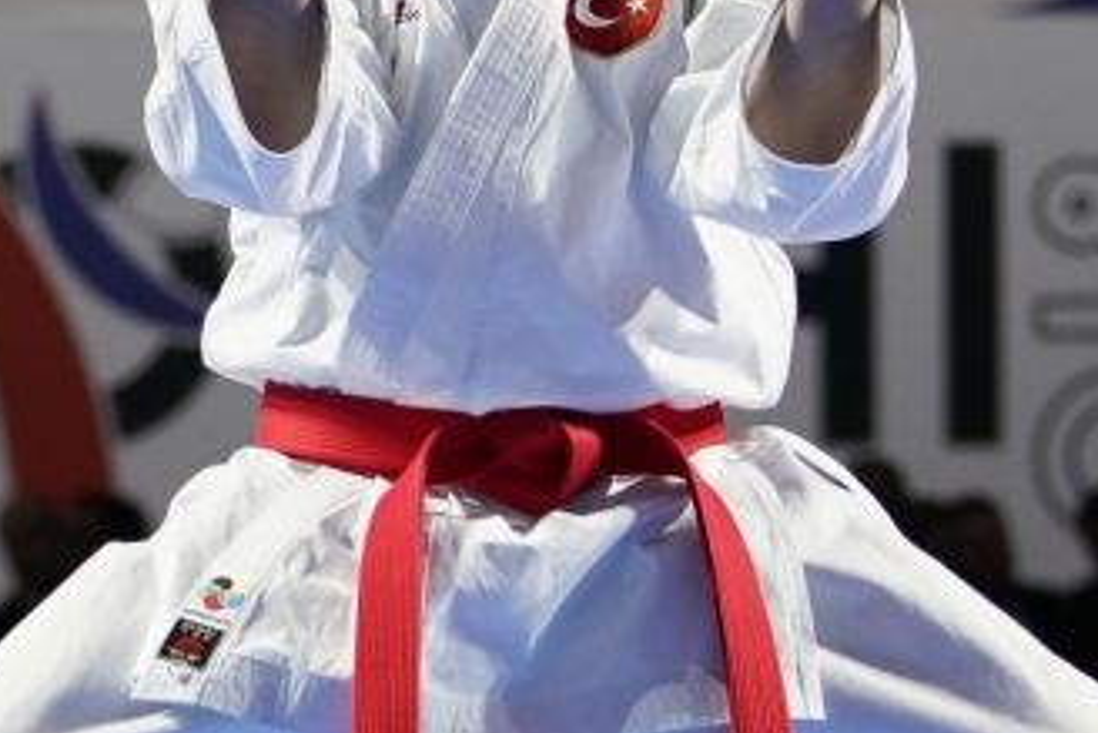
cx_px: 472
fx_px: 11717
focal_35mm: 384
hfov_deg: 5.4
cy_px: 706
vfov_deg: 3.6
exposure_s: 1/500
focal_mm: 70
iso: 800
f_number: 2.8
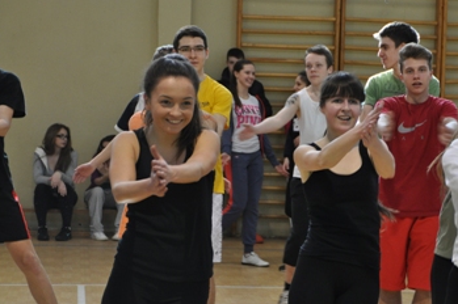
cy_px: 161
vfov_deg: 10.4
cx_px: 282
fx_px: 1665
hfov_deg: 15.6
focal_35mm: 131
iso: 800
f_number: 5.3
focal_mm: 68
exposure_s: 1/125
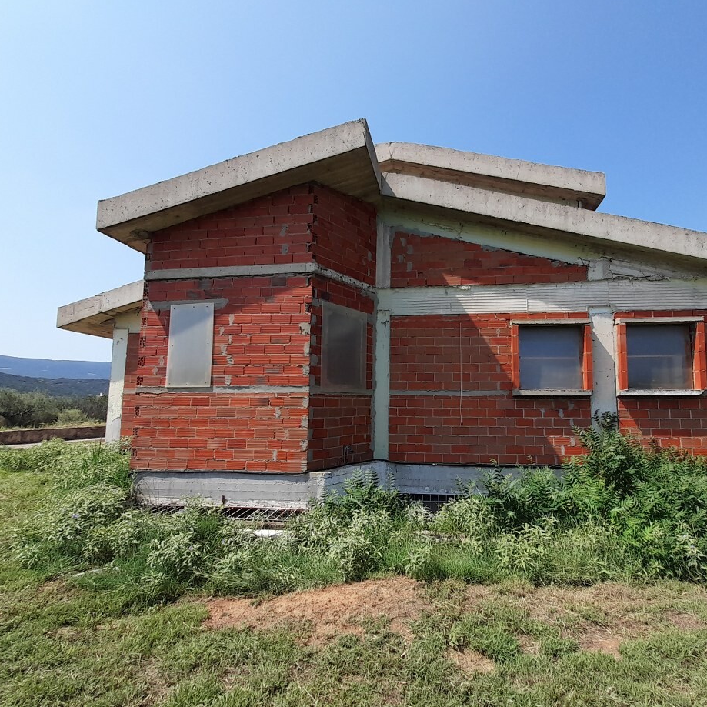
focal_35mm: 16
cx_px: 414
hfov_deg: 86.6
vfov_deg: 87.4
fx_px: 370
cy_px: 362
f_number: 2.2
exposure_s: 1/1007
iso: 40
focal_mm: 1.42
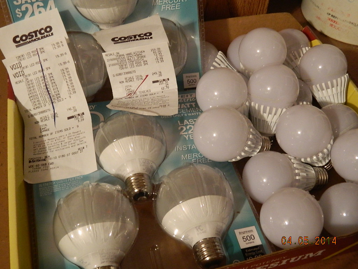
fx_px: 424
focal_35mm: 41
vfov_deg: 35.1
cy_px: 134
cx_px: 179
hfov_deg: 45.8
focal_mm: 7.3
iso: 400
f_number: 3.5
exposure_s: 1/4
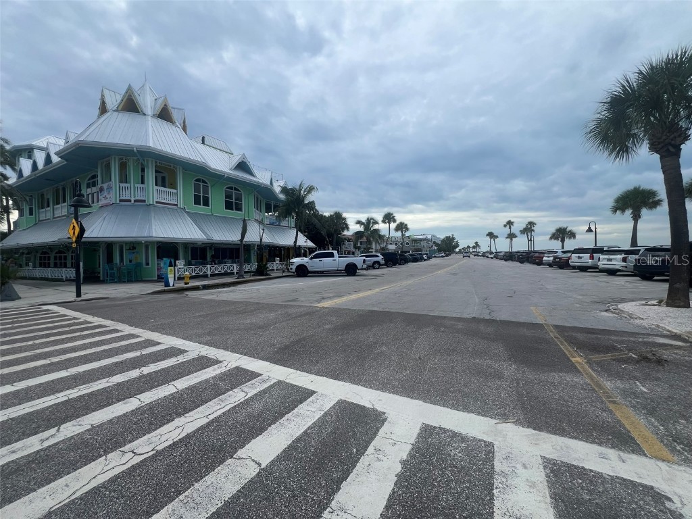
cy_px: 260
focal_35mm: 13
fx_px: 260
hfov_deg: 106.2
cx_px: 346
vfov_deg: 89.9
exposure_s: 1/1553
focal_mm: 1.57
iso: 32
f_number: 1.8
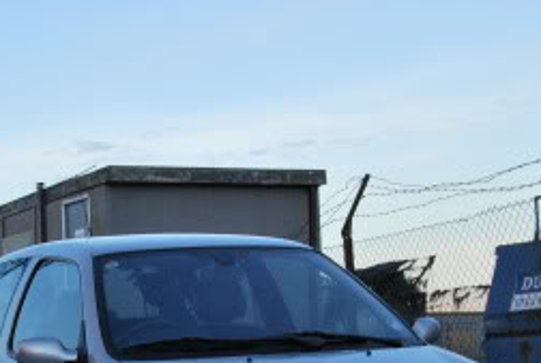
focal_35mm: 99
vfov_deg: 13.6
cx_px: 59
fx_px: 1490
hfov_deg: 20.2
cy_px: 402
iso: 400
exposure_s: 1/60
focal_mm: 26
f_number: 11
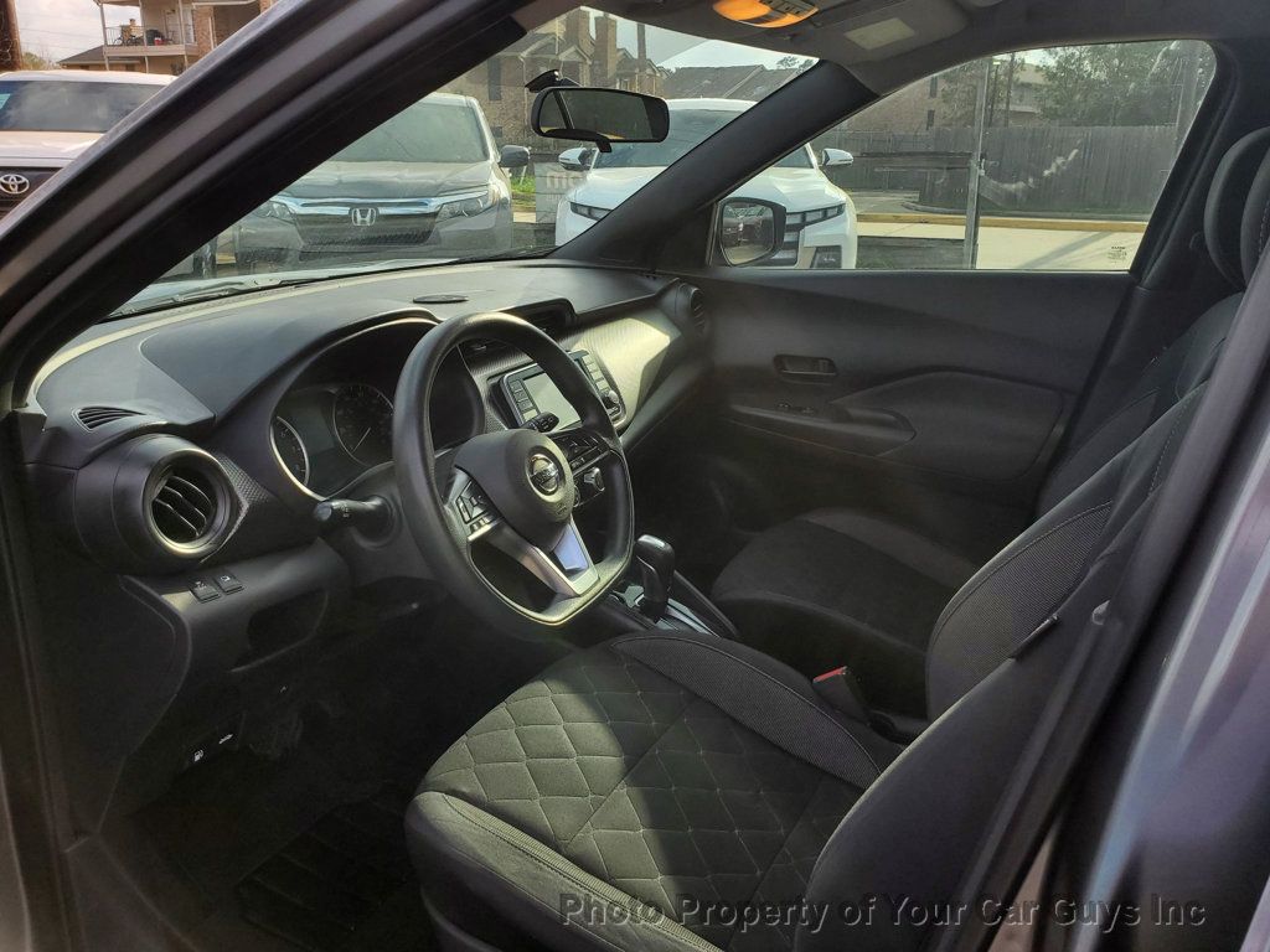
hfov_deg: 67.3
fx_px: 954
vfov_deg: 53.1
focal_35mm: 26
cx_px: 635
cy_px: 476
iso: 50
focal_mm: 4.3
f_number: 2.4
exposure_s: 1/613
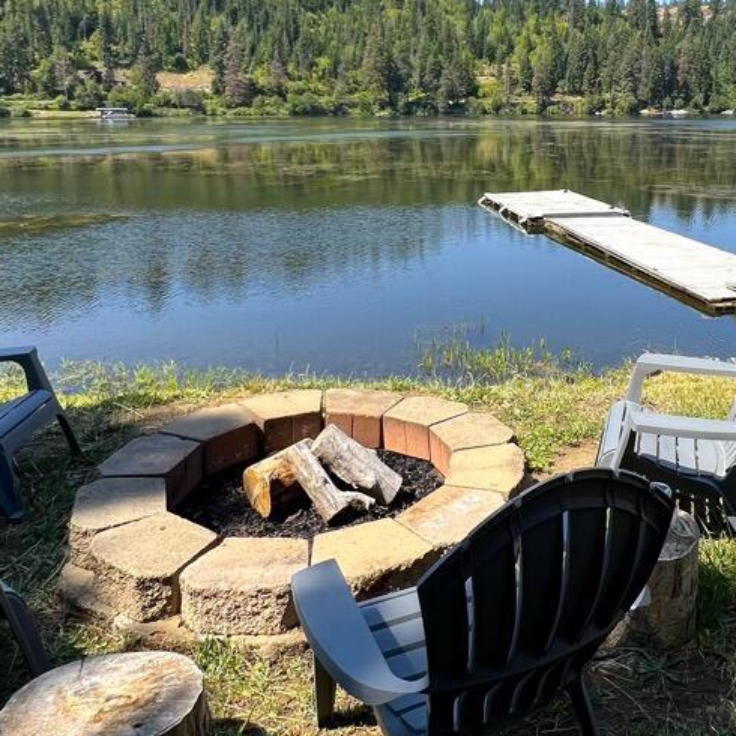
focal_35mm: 30
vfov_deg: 52.4
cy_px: 215
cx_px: 500
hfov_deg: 52.8
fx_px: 722
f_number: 1.8
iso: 32
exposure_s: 1/935
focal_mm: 1.57
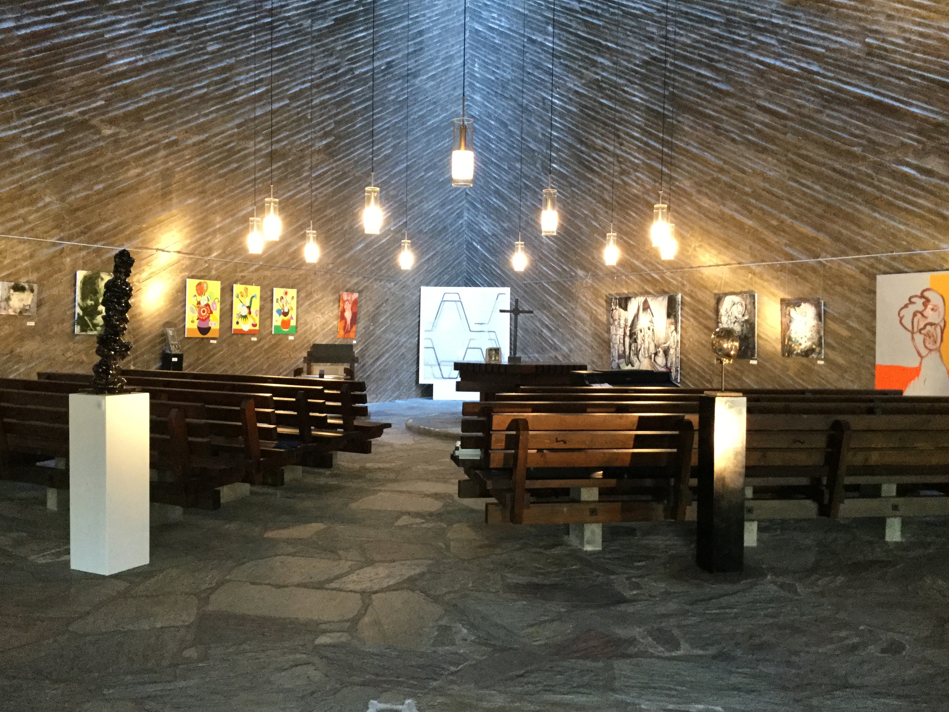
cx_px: 469
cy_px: 364
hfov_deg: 56.8
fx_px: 877
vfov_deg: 44.2
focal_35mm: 32
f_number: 2.4
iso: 200
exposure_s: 1/25
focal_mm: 3.3
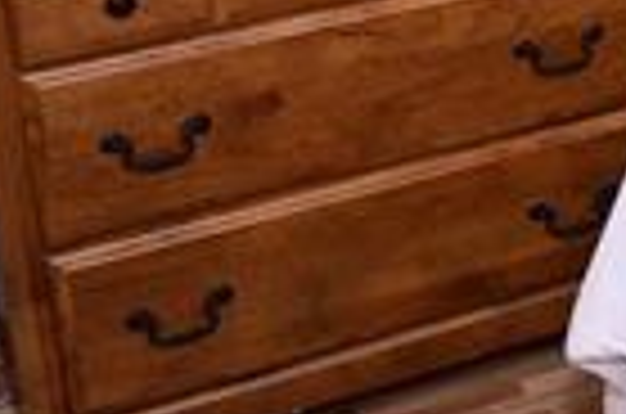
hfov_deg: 13.9
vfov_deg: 10.7
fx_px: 2117
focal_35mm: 122
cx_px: 1304
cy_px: -268
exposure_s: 1/60
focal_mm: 16
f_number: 4
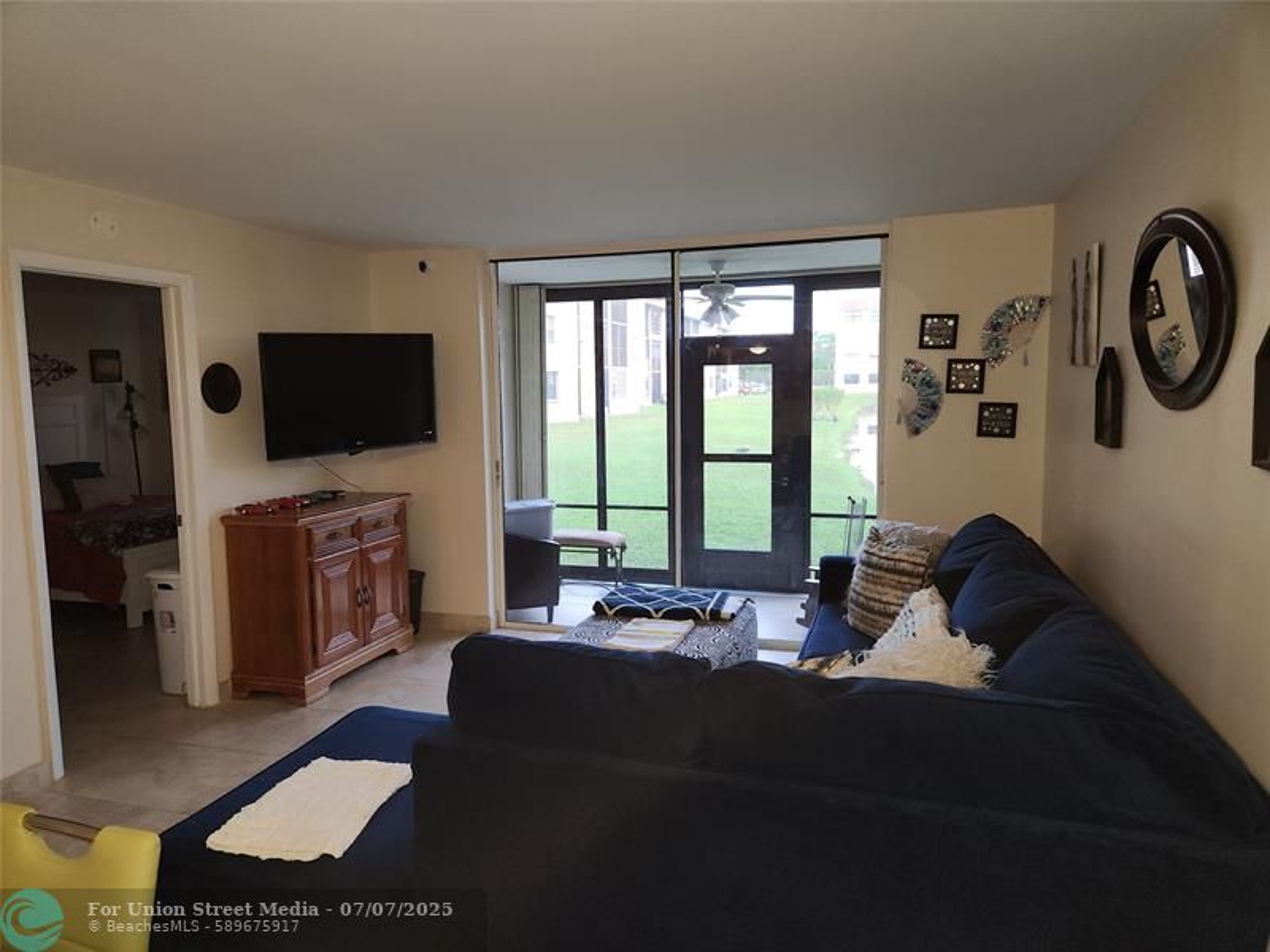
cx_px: 635
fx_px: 844
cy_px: 476
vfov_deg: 58.9
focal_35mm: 23
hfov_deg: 73.9
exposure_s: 1/24
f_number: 1.8
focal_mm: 5.4
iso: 100
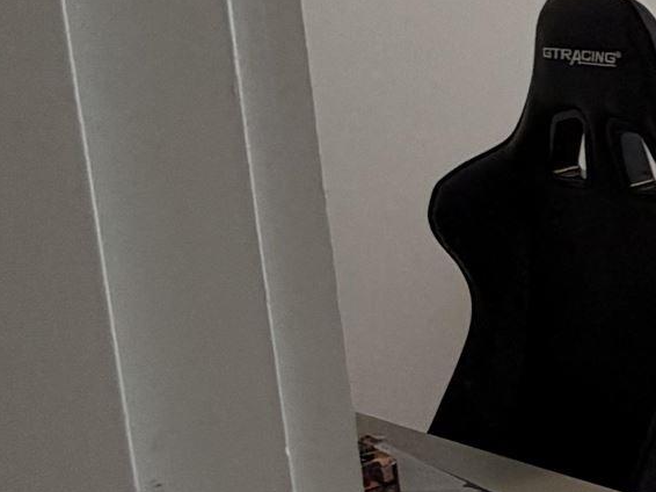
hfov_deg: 14.2
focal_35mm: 76
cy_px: 68
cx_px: 1657
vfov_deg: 19.1
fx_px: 1440
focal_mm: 2.22
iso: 50
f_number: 2.2
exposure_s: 1/120
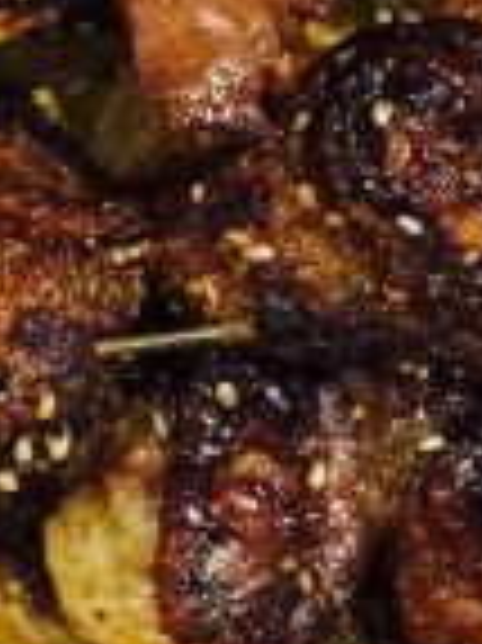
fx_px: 2640
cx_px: -119
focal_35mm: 142
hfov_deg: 10.2
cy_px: -23
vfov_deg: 13.7
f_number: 2.2
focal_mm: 4.15
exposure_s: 1/10
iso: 125
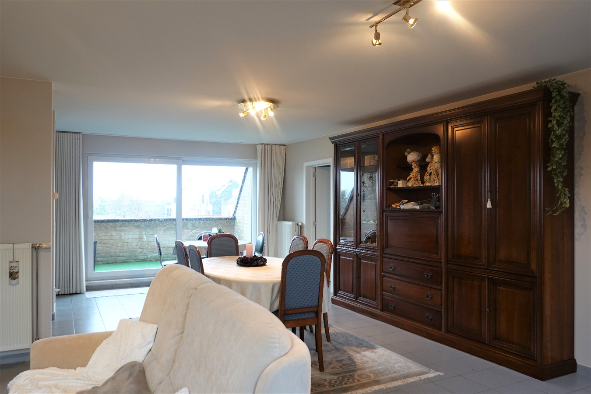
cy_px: 197
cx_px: 296
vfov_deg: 46.4
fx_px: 460
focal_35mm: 28
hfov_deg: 65.5
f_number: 3.2
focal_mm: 10.6
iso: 250
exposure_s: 1/30
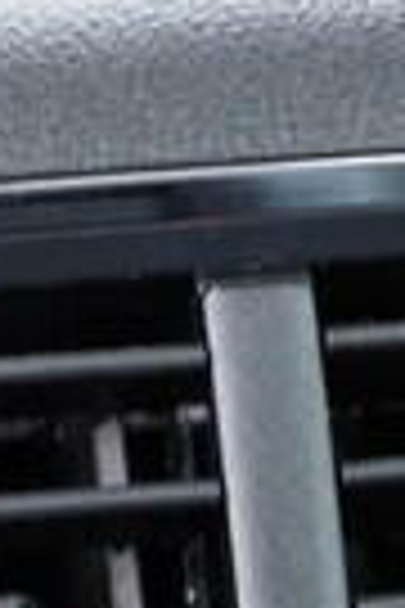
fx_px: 4607
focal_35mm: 273
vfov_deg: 7.3
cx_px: 225
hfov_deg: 5.0
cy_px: 1133
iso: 800
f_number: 2.8
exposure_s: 1/40
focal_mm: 24
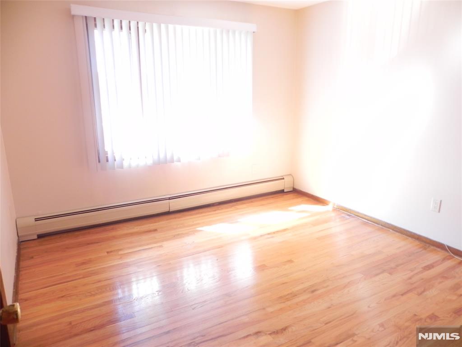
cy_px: 174
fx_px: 347
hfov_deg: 67.3
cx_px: 231
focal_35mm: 26
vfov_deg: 53.1
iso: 184
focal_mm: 4.6
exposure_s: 1/30
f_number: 2.8
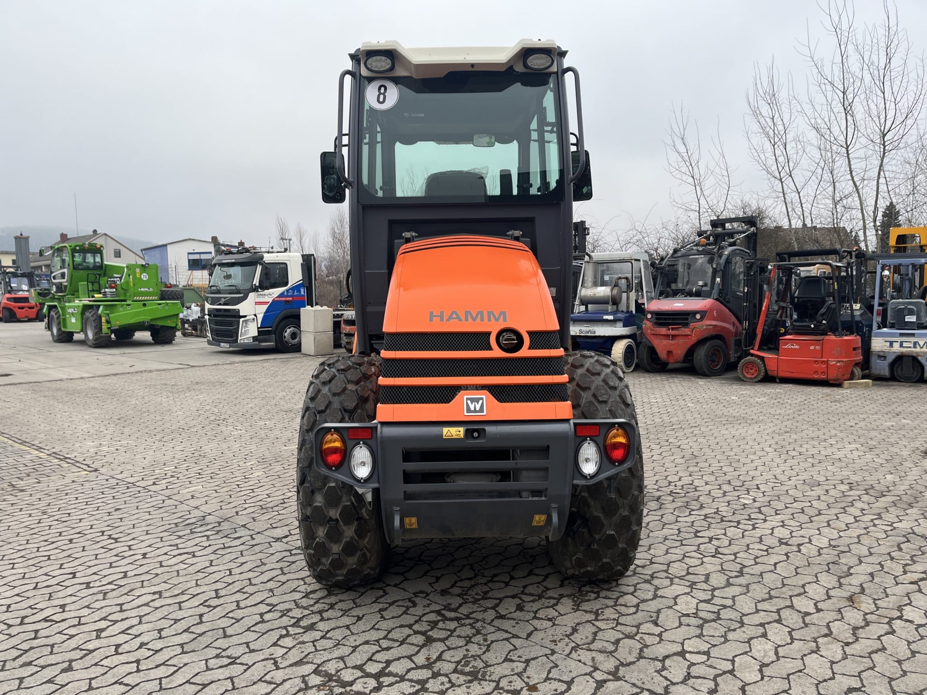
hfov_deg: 67.3
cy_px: 348
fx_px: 696
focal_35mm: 26
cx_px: 464
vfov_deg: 53.1
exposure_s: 1/642
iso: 50
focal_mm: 5.1
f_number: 1.6
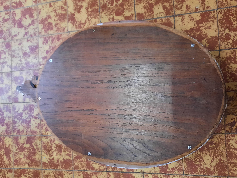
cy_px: 89
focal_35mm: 25
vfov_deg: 54.9
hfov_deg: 69.4
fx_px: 171
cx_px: 118
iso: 400
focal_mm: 4.6
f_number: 2
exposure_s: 1/25
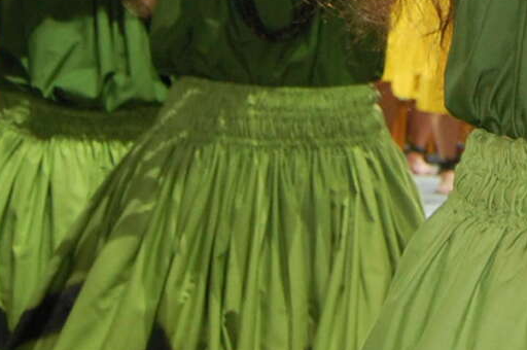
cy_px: -490
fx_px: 1974
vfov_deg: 9.1
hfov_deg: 14.3
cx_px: 778
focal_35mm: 135
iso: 400
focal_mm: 18
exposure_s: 1/60
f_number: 3.5
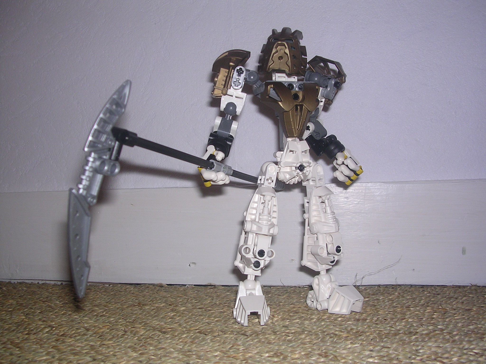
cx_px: 243
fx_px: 534
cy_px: 182
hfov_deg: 49.0
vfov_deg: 37.7
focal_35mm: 38
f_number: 2.8
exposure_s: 1/60.1
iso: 100
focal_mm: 5.8
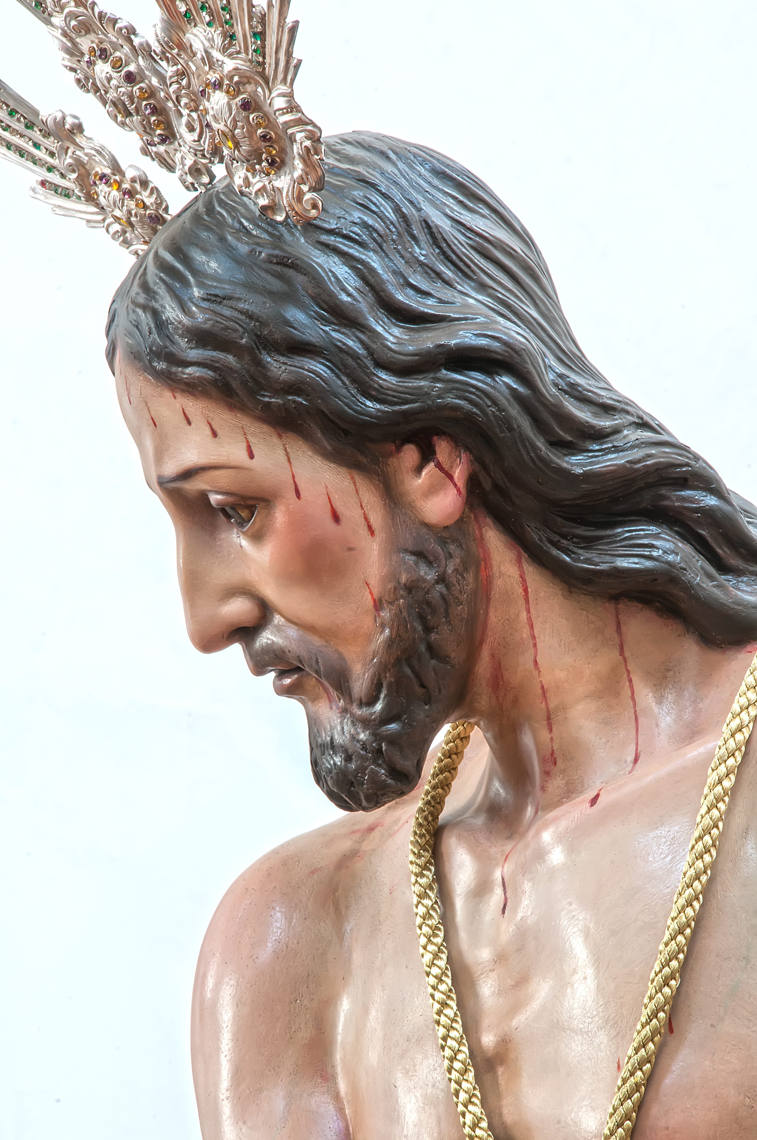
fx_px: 9486
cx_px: 378
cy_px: 570
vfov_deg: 6.9
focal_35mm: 300
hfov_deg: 4.6
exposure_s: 3
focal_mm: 200
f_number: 29
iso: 200
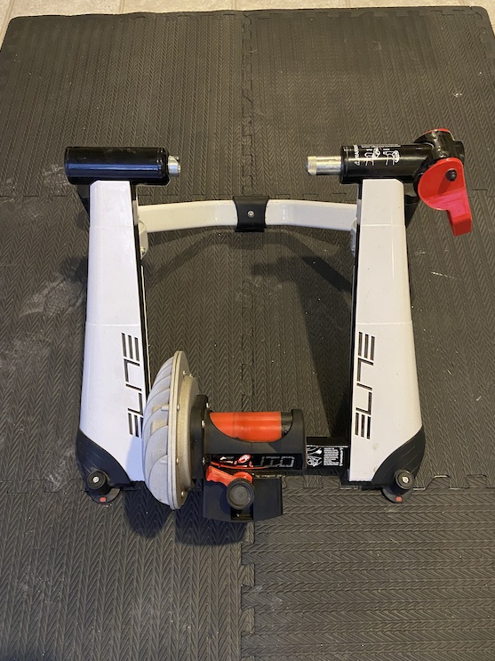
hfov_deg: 49.7
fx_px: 534
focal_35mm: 28
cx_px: 256
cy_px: 330
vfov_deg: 63.5
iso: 640
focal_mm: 4.25
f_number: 1.8
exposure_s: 1/30
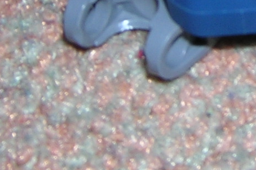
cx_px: 287
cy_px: -59
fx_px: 1585
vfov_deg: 6.1
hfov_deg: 9.1
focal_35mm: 223
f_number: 6.8
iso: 100
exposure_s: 1/60.1
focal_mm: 8.1
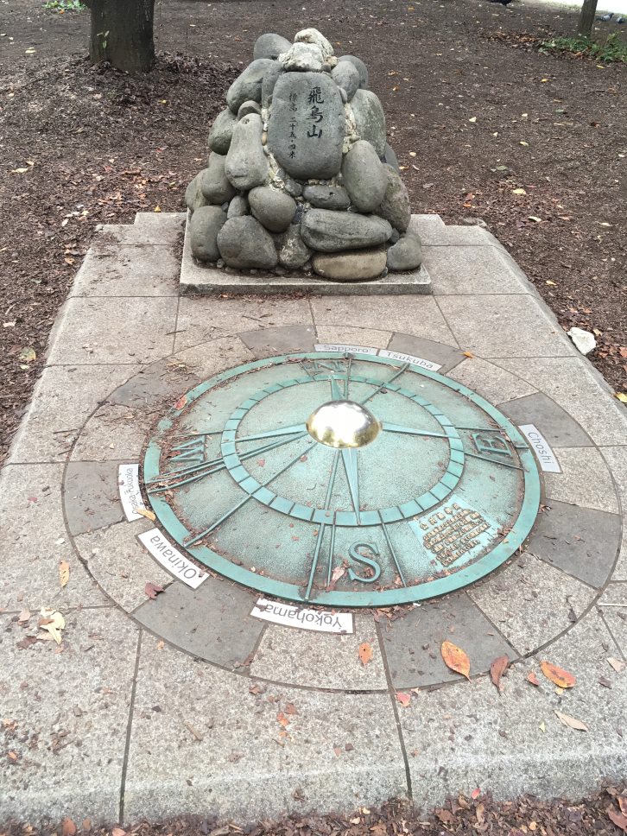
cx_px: 314
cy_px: 418
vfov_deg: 61.7
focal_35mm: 29
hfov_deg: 48.2
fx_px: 700
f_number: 2.2
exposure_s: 1/40
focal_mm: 4.15
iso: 25
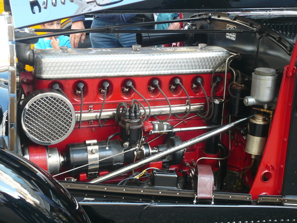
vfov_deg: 27.0
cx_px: 148
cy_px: 112
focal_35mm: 54
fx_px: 463
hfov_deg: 35.5
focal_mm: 8.8
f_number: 3.8
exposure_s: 1/15
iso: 125
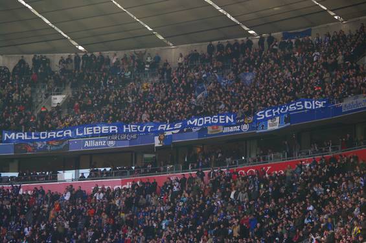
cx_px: 183
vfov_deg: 8.7
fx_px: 1599
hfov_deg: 13.1
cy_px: 122
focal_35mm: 158
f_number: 4.5
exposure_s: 1/125
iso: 200
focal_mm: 105
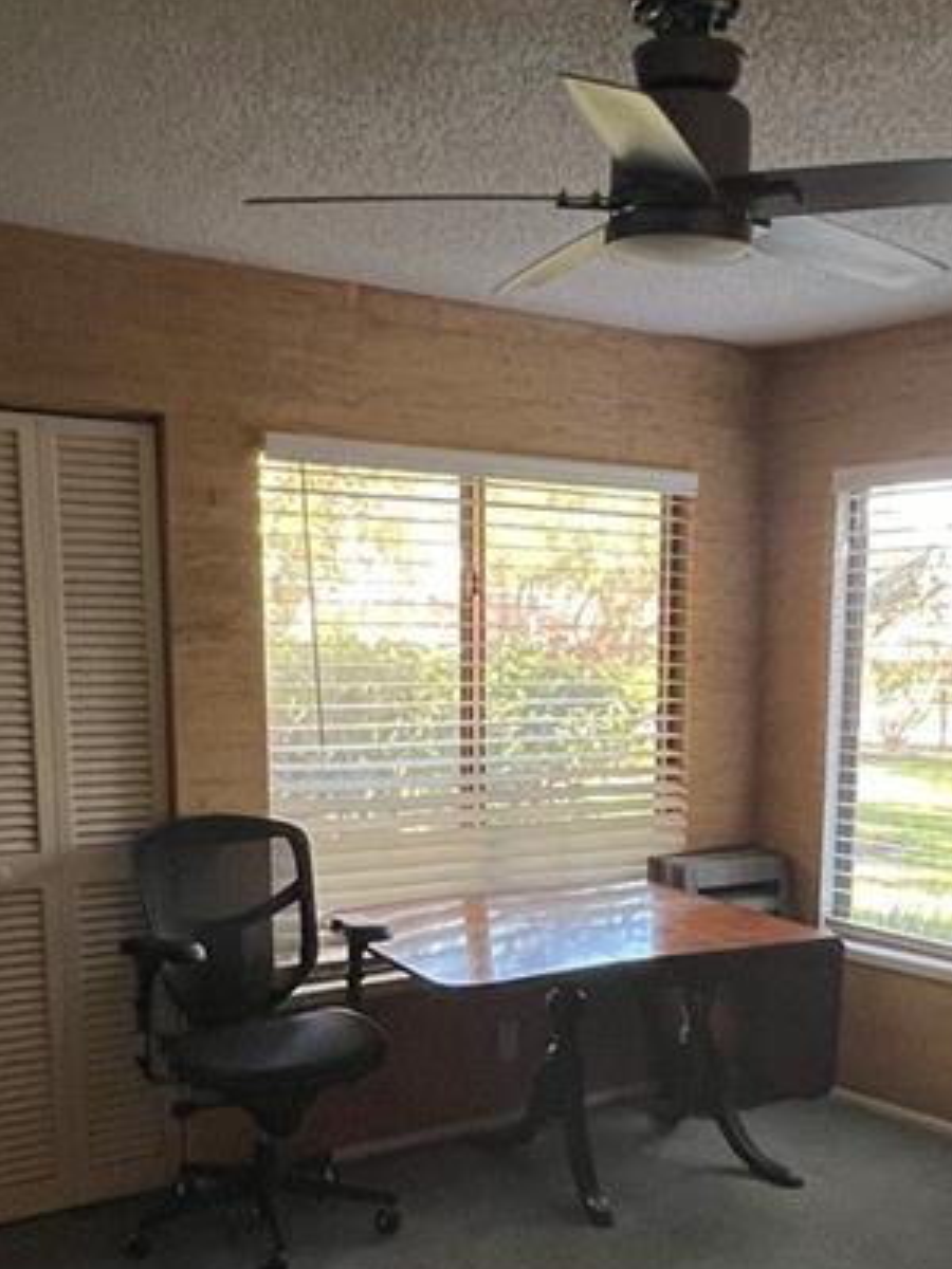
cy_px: 930
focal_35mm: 39
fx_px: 1430
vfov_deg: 46.4
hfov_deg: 36.7
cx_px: 552
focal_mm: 1.57
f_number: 1.8
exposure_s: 1/60
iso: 250
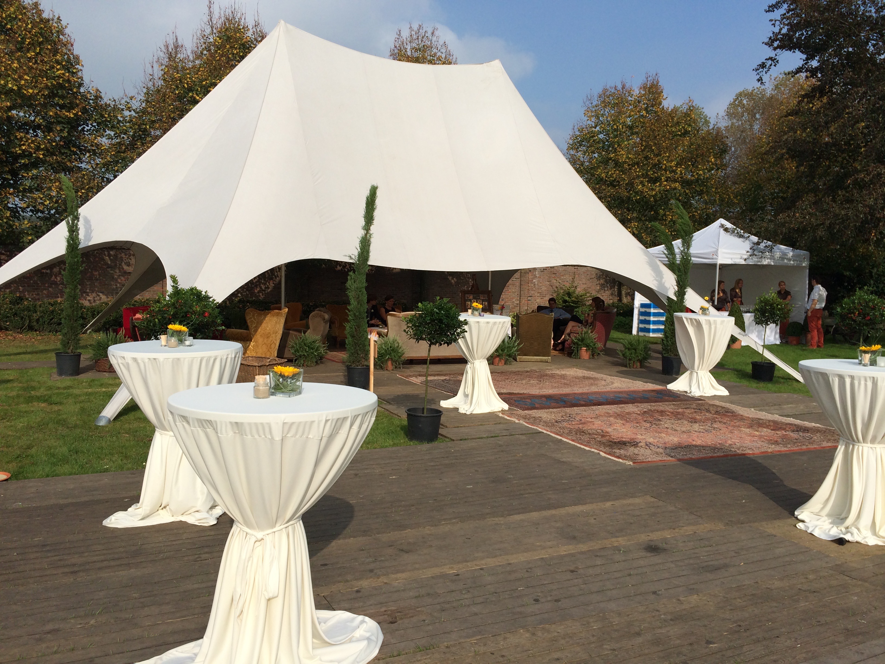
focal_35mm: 30
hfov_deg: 60.0
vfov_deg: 46.8
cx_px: 442
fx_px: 767
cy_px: 332
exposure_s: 1/2933
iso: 40
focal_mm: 4.12
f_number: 2.2
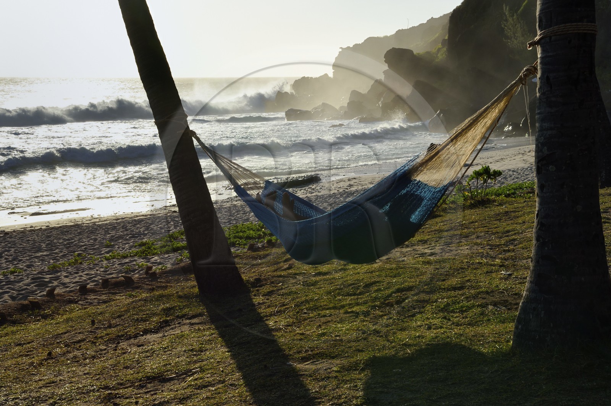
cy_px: 203
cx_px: 306
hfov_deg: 35.7
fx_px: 950
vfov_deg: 24.2
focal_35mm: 56
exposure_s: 1/250
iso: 200
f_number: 18
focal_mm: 56
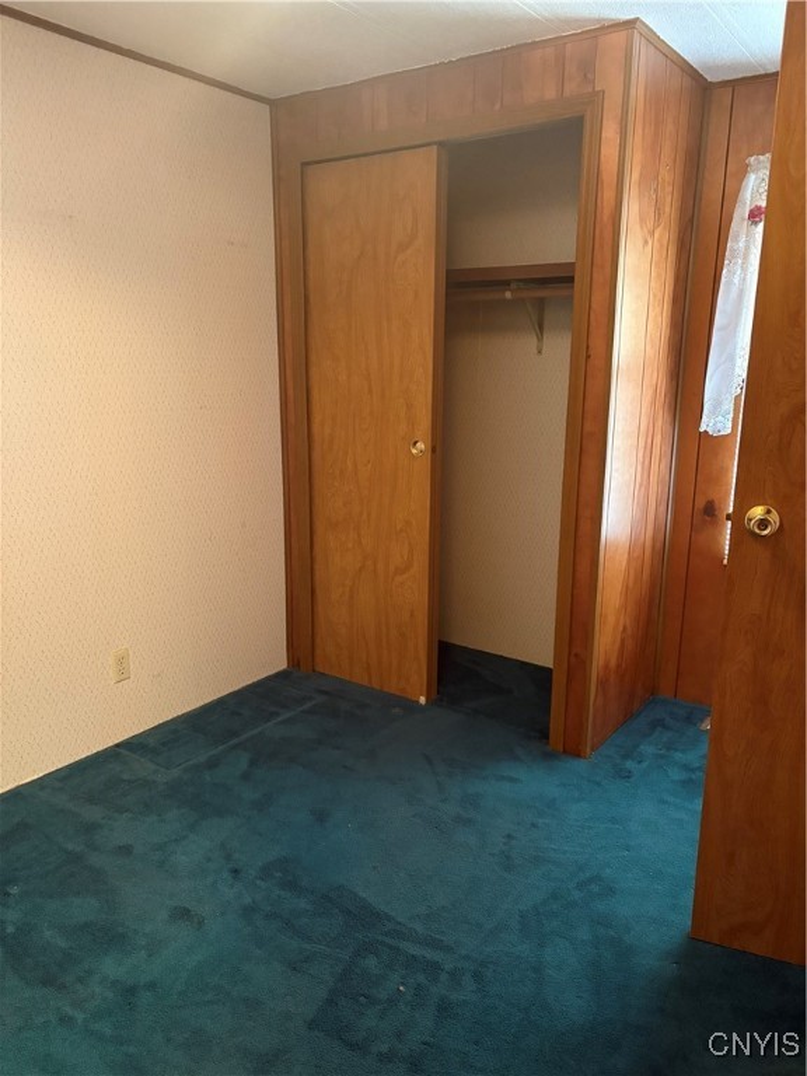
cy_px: 538
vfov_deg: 67.3
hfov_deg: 53.1
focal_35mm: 26
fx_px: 808
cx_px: 404
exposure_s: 1/30
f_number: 1.6
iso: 500
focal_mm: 5.96
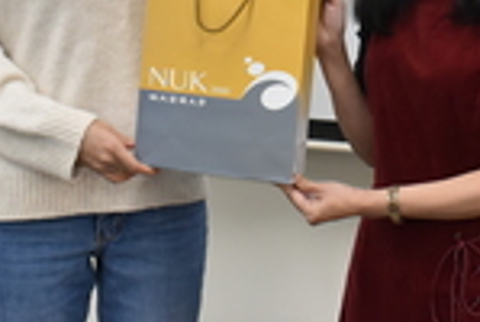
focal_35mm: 100
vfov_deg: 13.3
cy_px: -66
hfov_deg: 20.2
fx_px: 1341
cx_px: 316
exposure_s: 1/125
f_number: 5.6
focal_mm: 25
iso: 1250
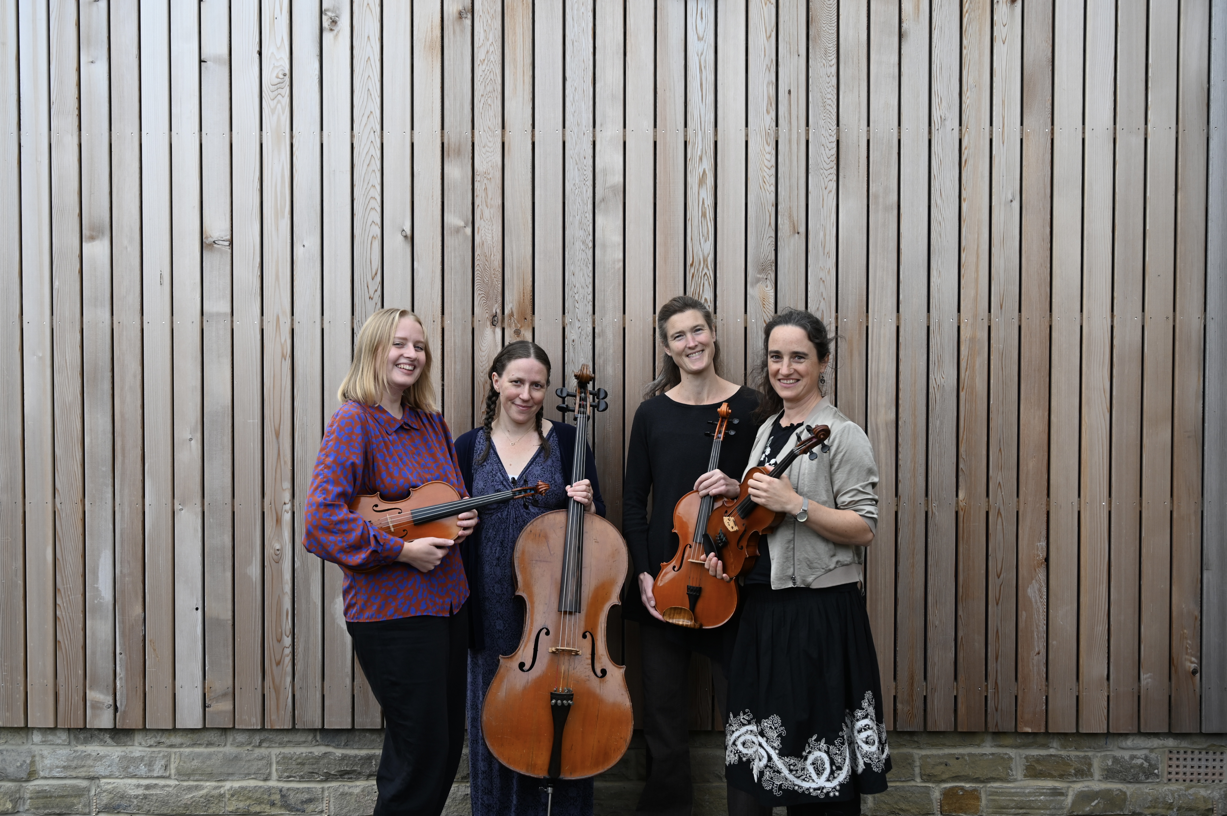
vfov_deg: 35.0
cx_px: 614
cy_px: 408
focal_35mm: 38
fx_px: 1294
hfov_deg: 50.7
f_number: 5.6
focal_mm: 38
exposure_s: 1/250
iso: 200
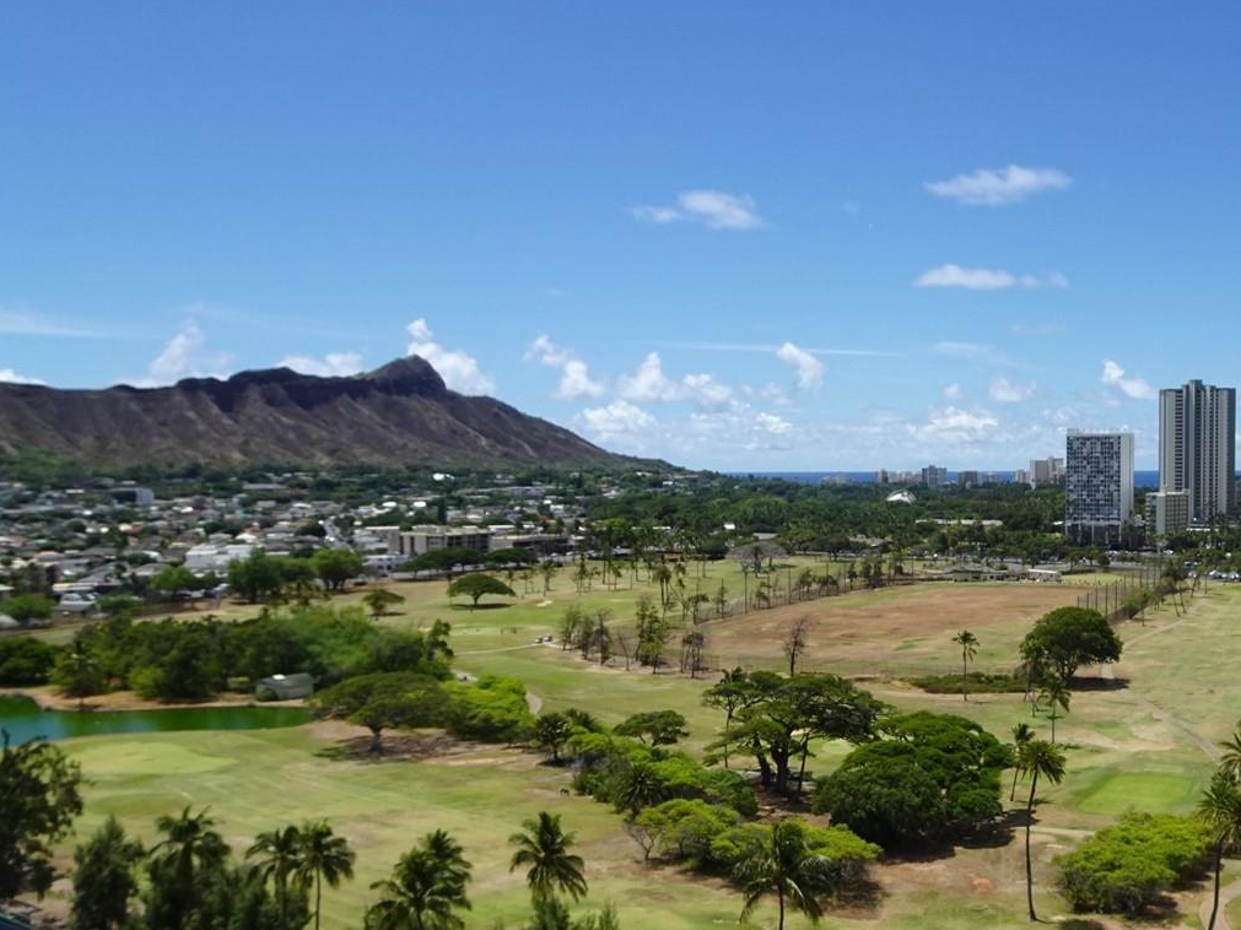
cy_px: 566
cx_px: 967
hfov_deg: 46.7
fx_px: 1362
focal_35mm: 38
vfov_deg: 37.5
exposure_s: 1/1250
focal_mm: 4.25
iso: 80
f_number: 3.5
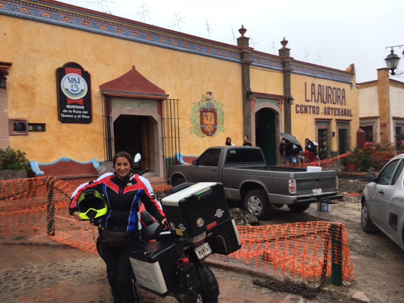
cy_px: 152
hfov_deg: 61.7
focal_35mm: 29
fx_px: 338
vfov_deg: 48.2
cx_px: 202
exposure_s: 1/348
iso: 25
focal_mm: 4.15
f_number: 2.2
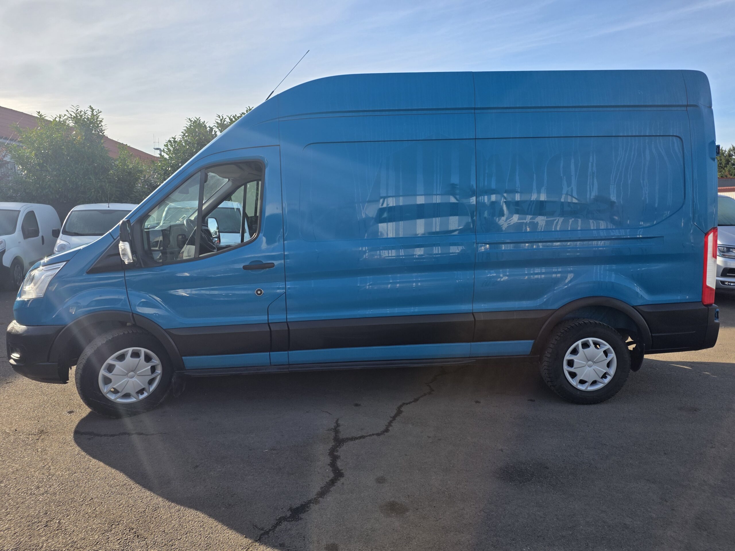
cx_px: 368
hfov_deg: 73.9
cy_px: 276
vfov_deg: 58.9
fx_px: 488
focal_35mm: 23
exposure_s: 1/4650
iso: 80
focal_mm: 6.25
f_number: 1.7
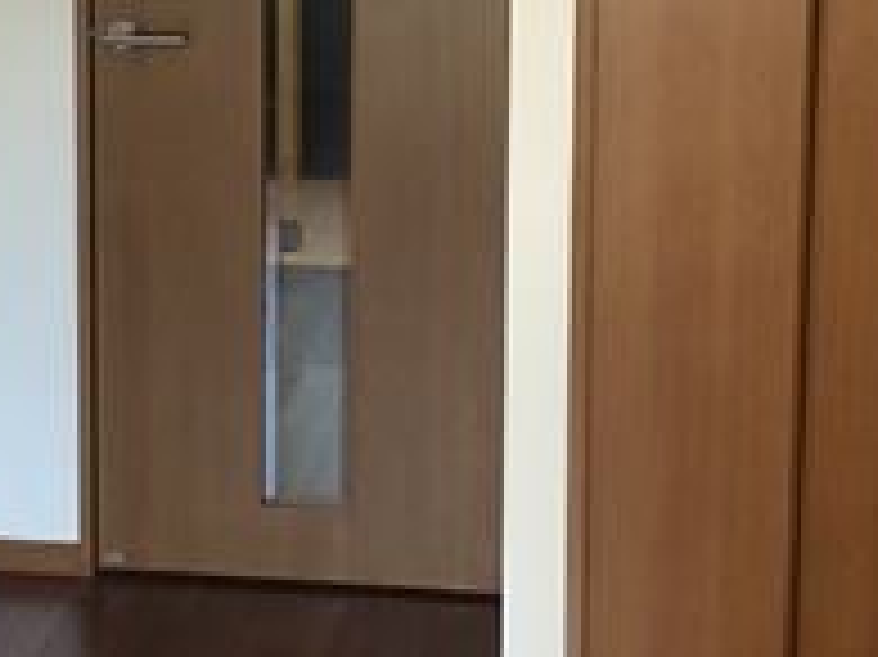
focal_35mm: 92
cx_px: 297
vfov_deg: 15.9
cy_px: 108
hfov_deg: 21.2
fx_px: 2332
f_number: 1.8
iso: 40
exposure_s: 1/25
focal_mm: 3.99
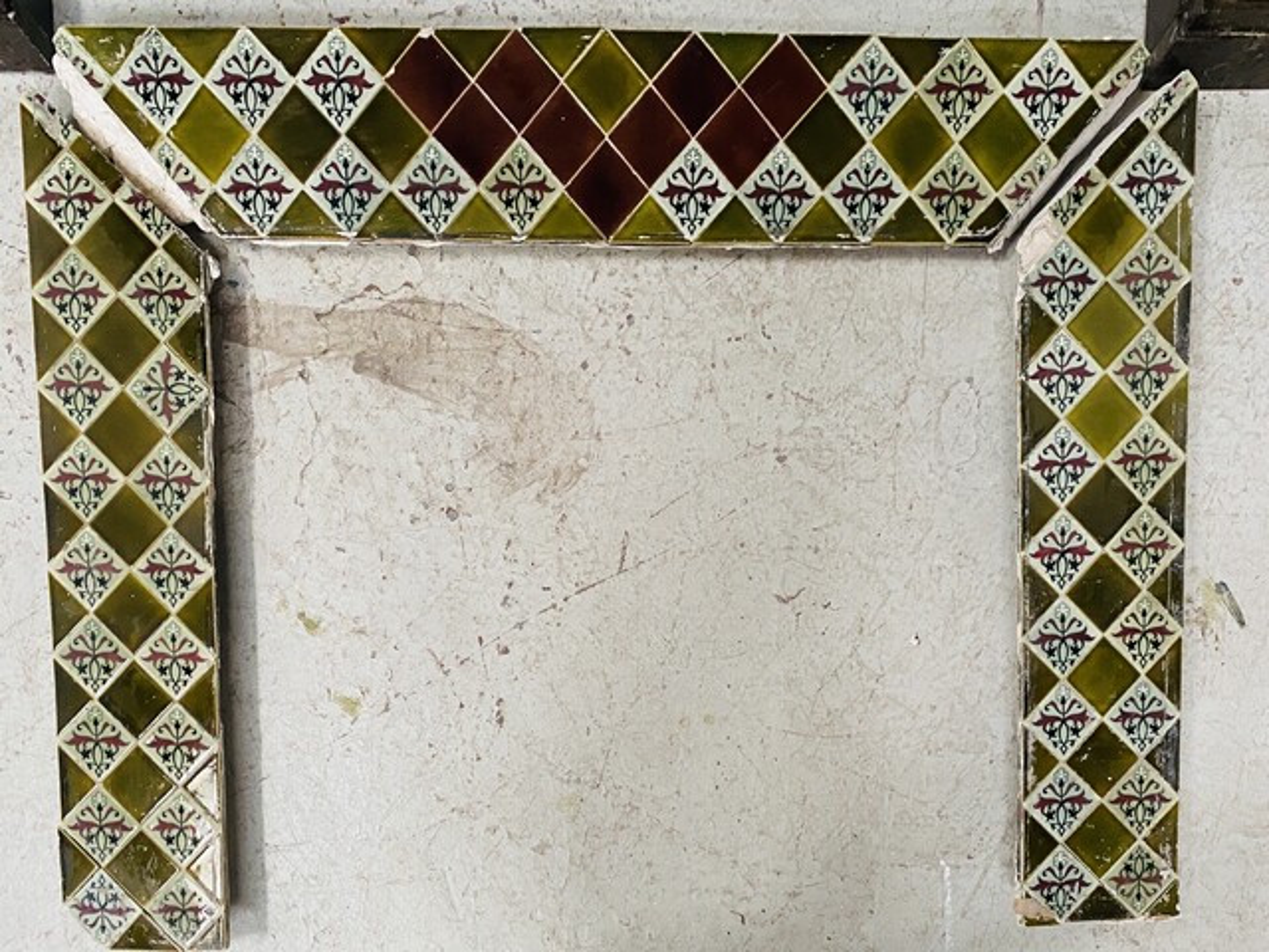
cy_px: 476
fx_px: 953
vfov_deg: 53.1
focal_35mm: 26
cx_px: 634
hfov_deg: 67.3
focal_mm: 4.25
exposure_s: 1/60
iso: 320
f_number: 1.8
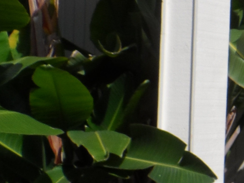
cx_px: 455
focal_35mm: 105
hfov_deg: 15.7
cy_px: 114
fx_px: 740
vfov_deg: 14.1
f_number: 4.5
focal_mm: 4
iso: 80
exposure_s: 1/750
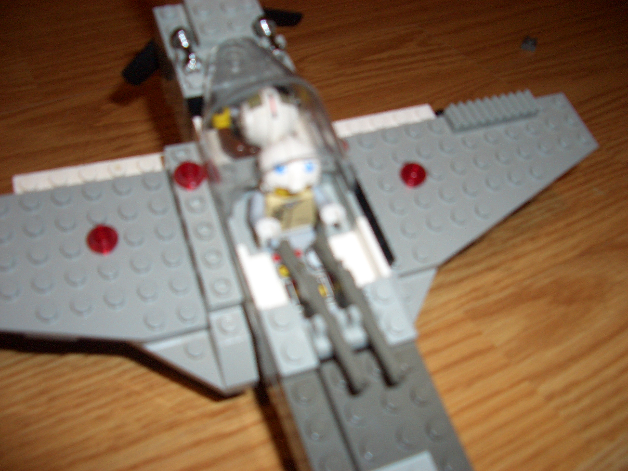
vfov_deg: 40.7
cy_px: 236
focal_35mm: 35
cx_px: 314
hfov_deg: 52.6
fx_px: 635
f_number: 2.6
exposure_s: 1/60
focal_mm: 5.8
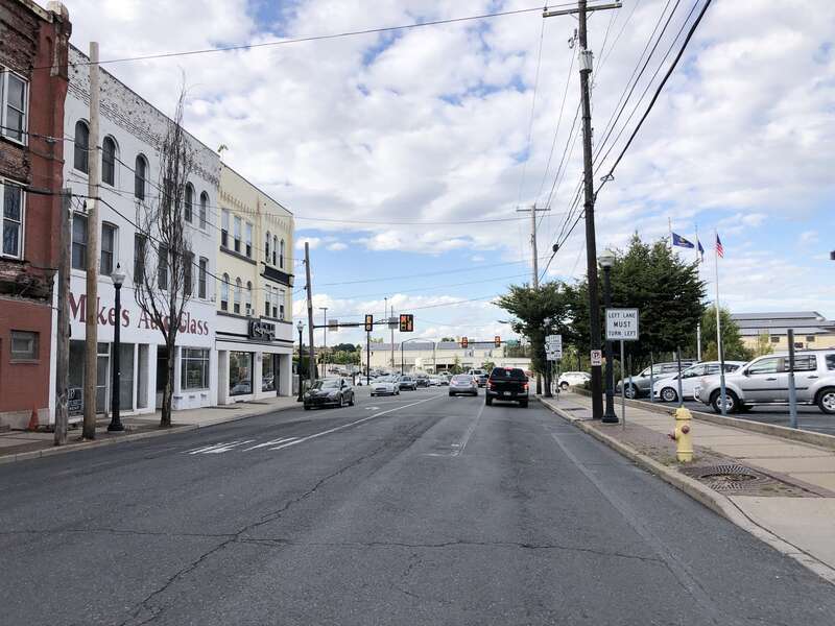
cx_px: 418
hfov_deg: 63.4
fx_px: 675
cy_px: 313
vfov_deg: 49.7
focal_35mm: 28
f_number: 1.8
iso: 20
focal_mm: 4
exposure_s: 1/1715
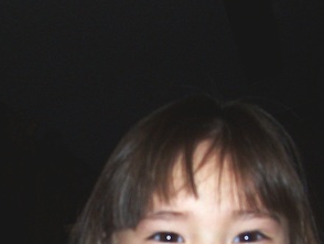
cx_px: 153
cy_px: 263
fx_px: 693
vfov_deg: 19.2
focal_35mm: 74
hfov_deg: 26.3
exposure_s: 1/112
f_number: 2.7
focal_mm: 5.6
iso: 140
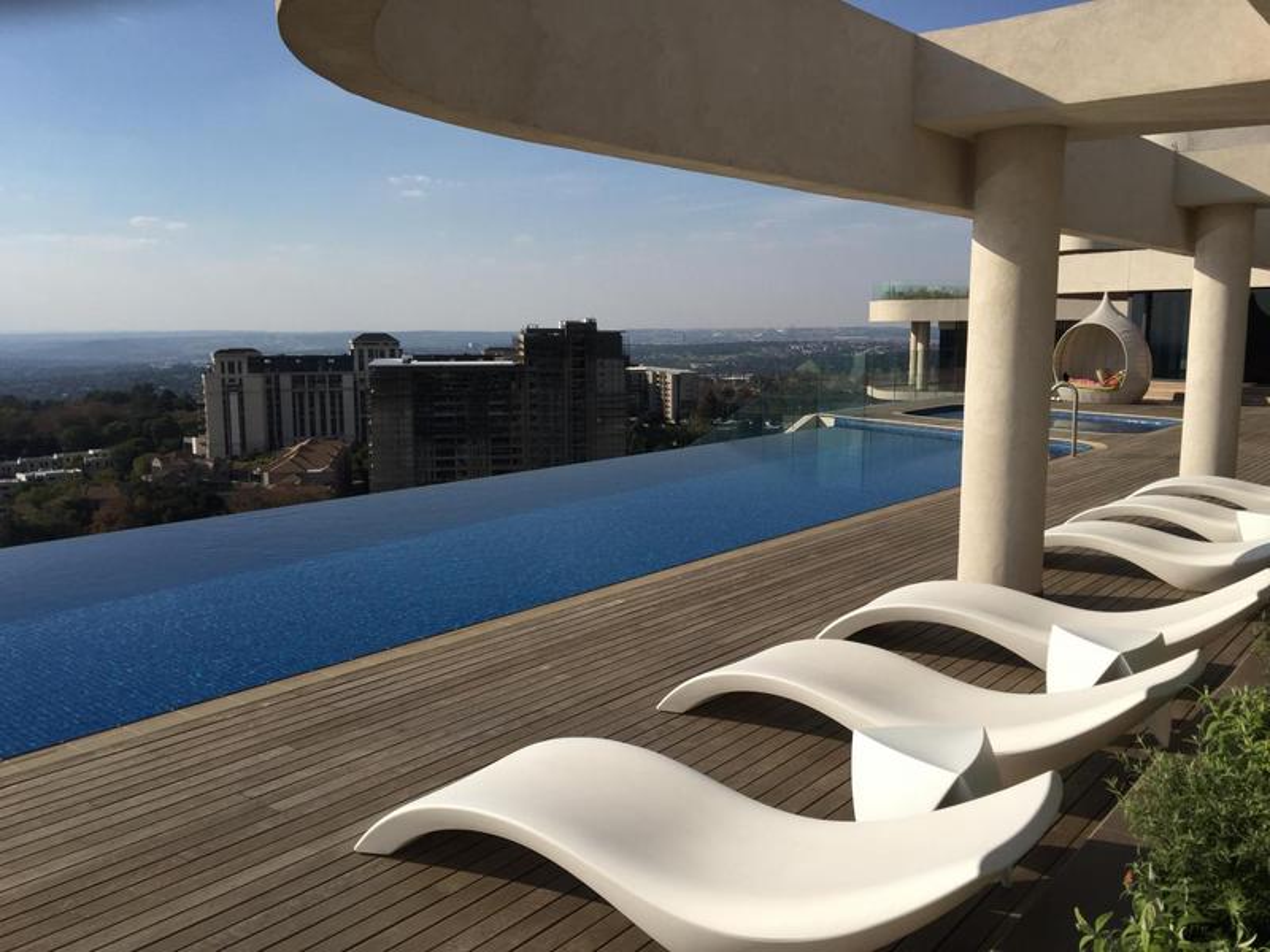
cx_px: 635
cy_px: 476
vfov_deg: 48.2
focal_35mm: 29
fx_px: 1064
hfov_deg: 61.7
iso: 32
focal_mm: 4.15
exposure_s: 1/3300
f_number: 2.2
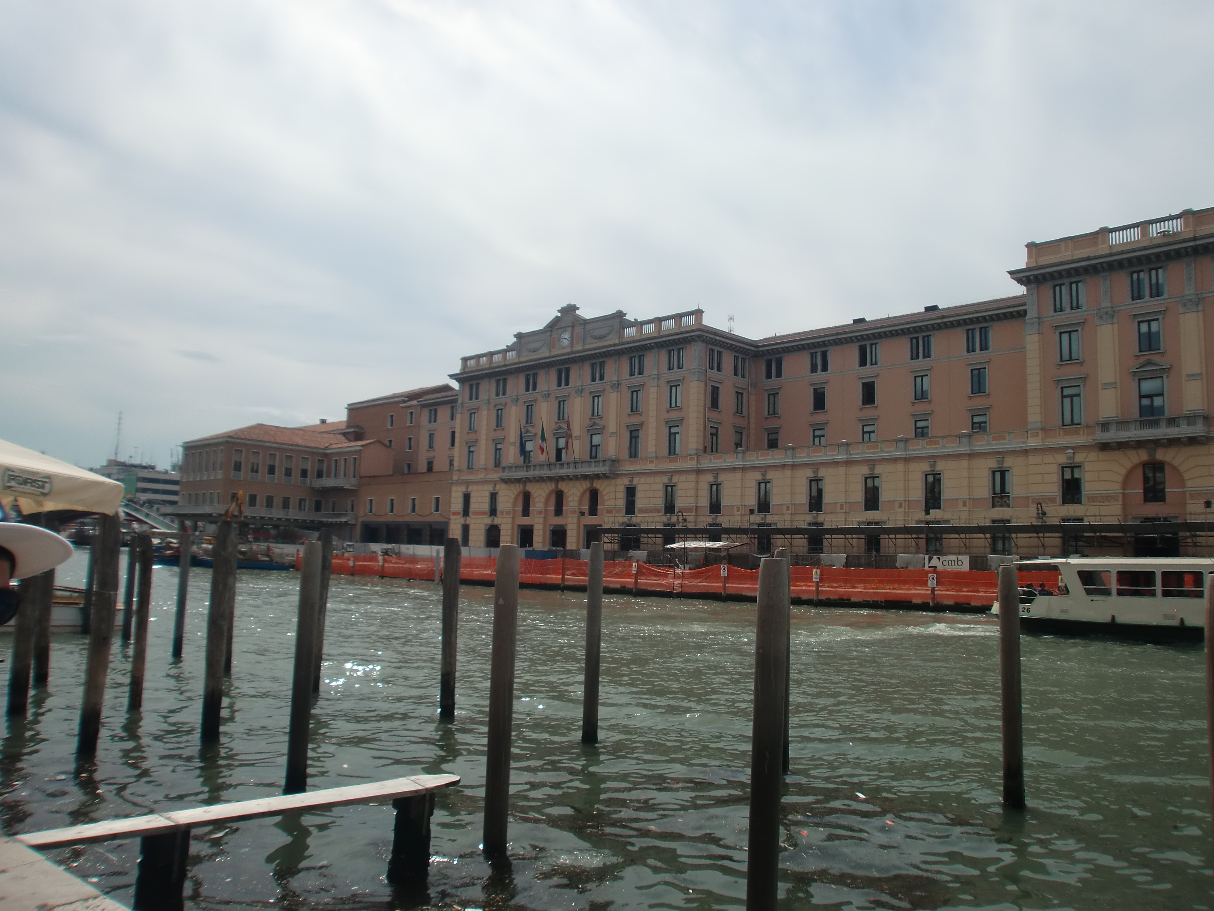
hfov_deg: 67.3
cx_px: 607
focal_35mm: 26
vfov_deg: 53.1
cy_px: 456
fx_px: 912
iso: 64
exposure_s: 1/500
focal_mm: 4.65
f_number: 7.8
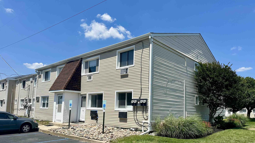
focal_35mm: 27
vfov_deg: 42.5
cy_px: 91
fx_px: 183
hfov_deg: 69.9
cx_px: 127
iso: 80
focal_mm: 6.86
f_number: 1.78
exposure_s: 1/7042
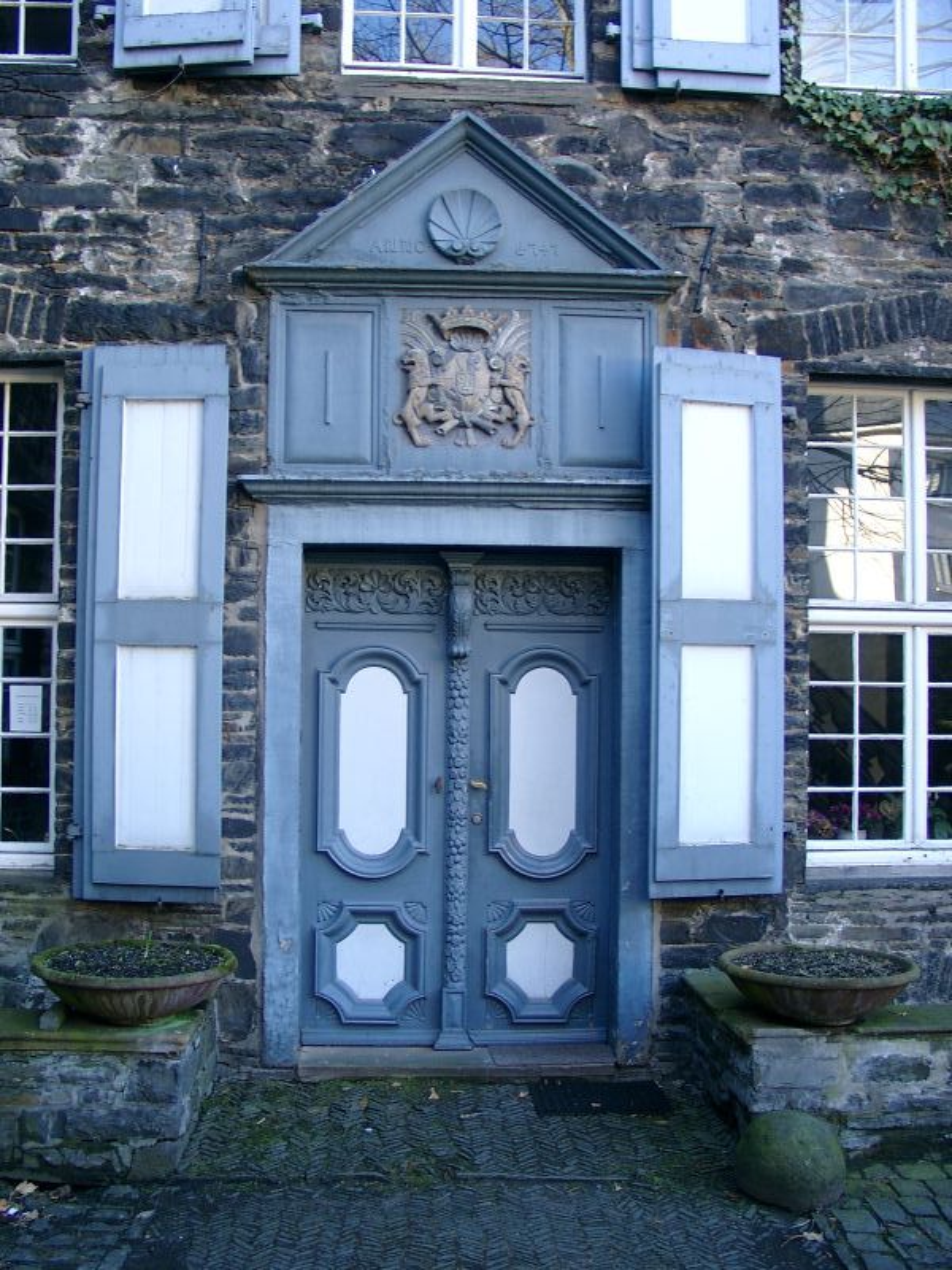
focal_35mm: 34
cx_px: 476
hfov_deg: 41.8
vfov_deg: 54.0
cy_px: 635
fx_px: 1247
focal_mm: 7.13
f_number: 2
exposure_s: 1/60.3
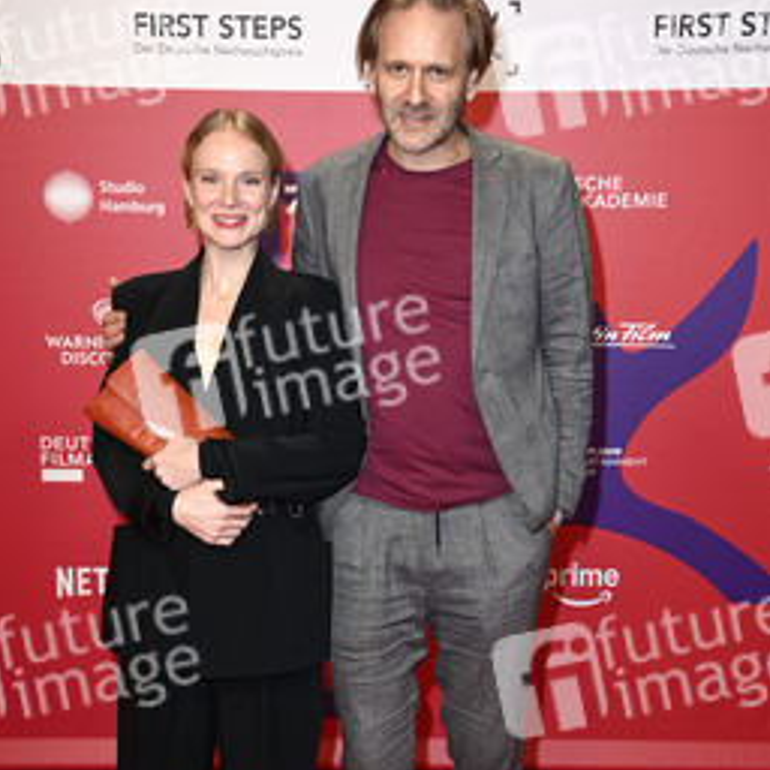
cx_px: 373
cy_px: 517
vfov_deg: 23.6
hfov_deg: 23.7
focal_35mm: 73
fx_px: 1837
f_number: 5.6
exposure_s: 1/250
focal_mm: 55
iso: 640
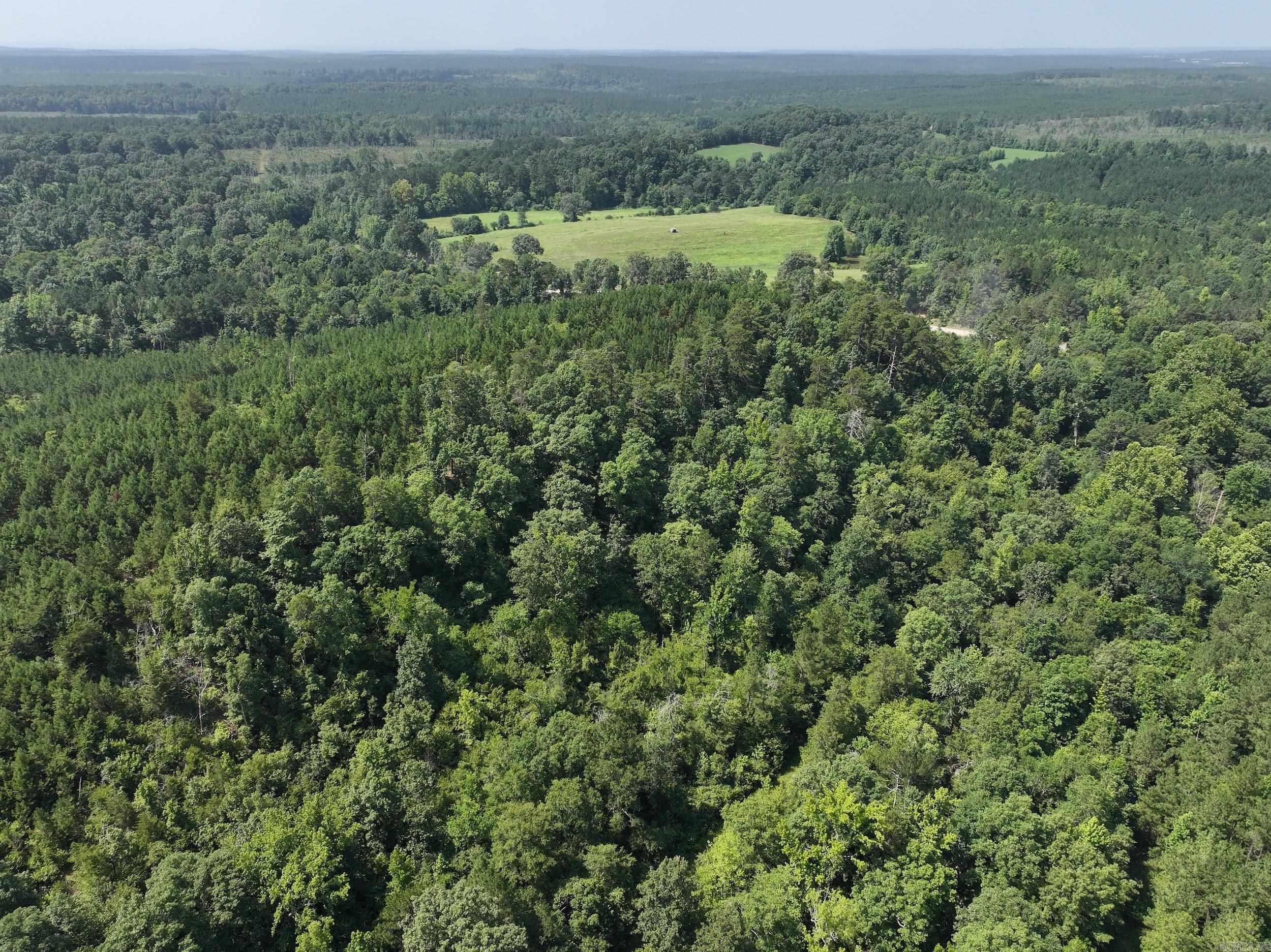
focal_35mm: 24
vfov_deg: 56.8
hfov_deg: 71.6
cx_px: 636
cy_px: 476
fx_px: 881
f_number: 2.8
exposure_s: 1/1250
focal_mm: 12.29
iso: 100
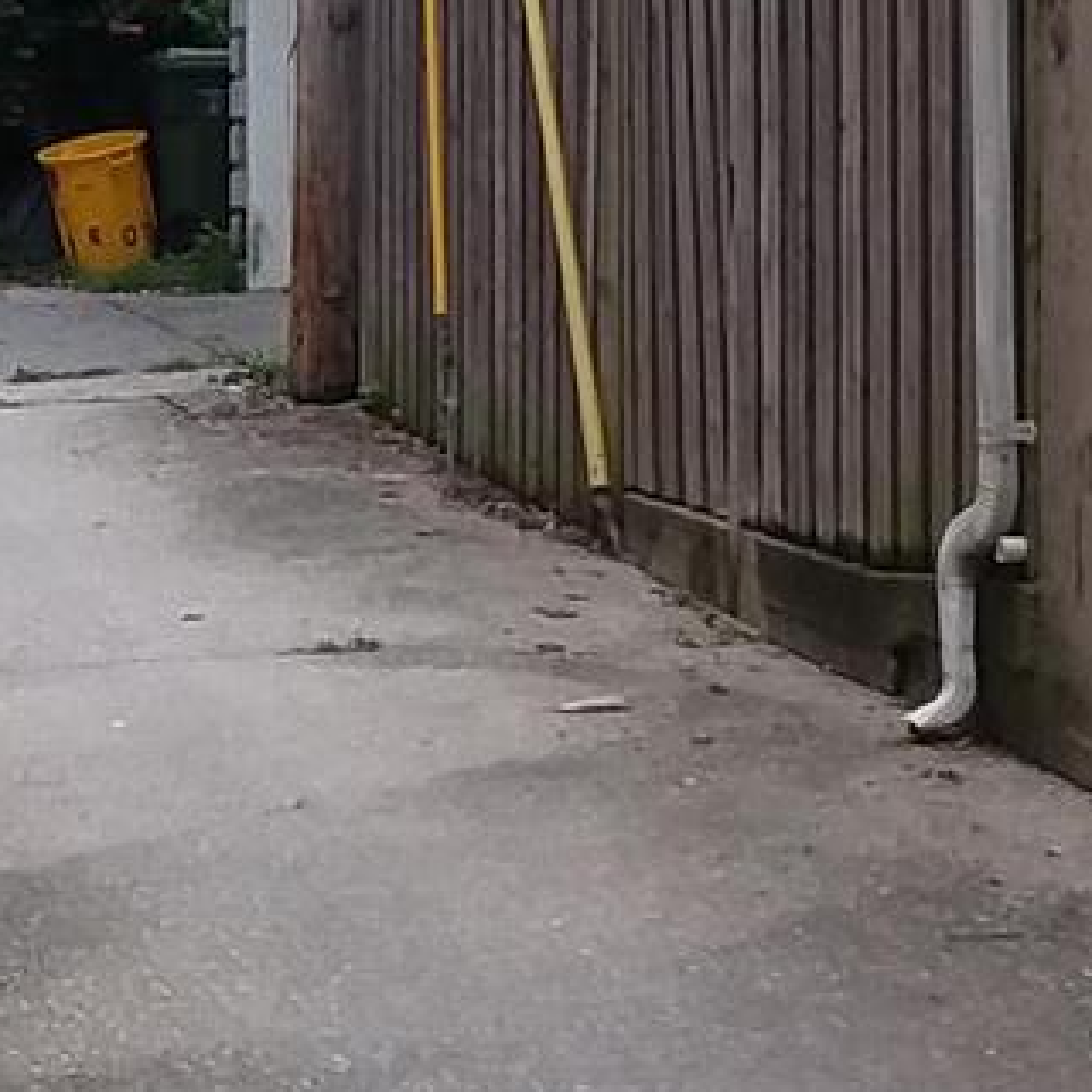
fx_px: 4390
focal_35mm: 123
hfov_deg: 13.9
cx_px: -84
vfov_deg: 14.1
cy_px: 154
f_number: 1.9
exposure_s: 1/333
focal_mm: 2.47
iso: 40
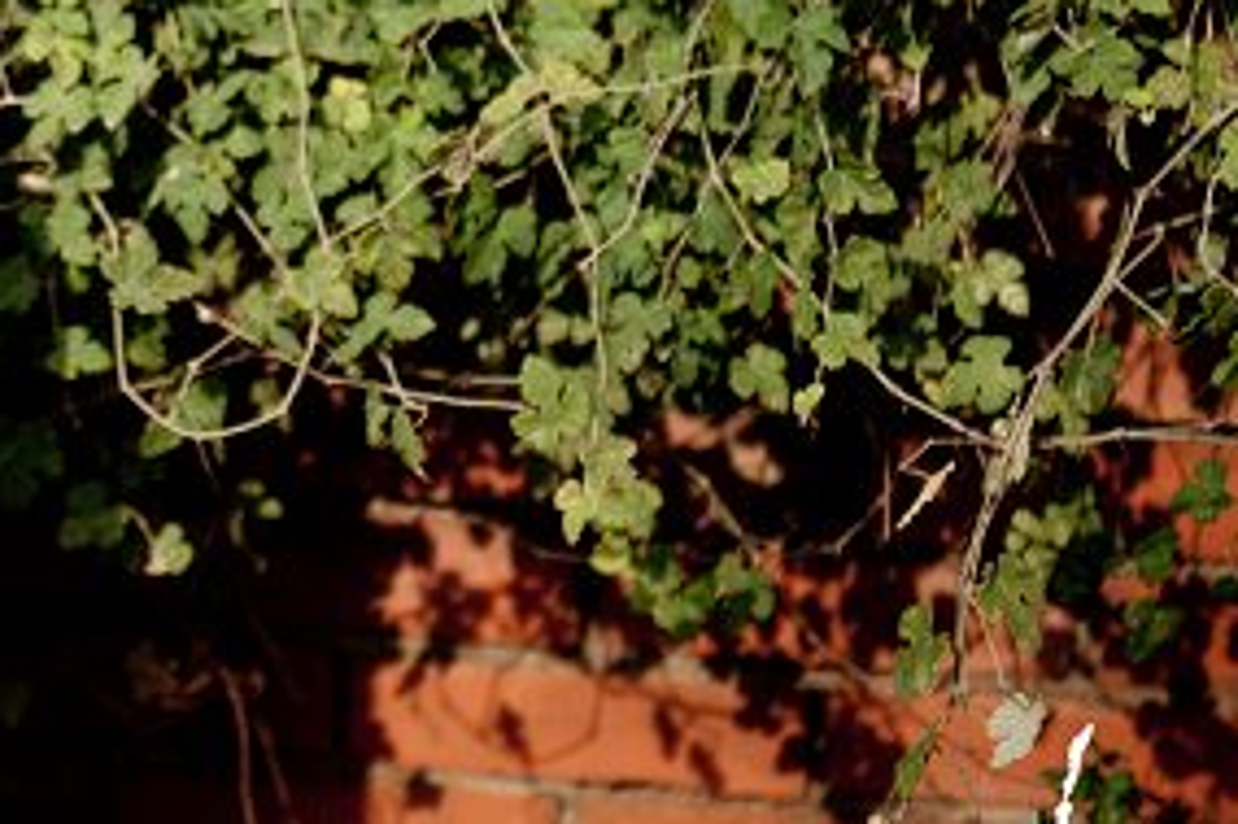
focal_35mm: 197
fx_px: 6770
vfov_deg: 6.9
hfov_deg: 10.3
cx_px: -157
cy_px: -135
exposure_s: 1/1000
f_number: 2.8
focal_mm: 70
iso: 100
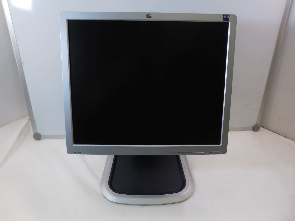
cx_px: 148
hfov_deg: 67.3
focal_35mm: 26
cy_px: 110
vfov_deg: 53.1
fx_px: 222
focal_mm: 4.6
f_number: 3.5
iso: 125
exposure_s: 1/50
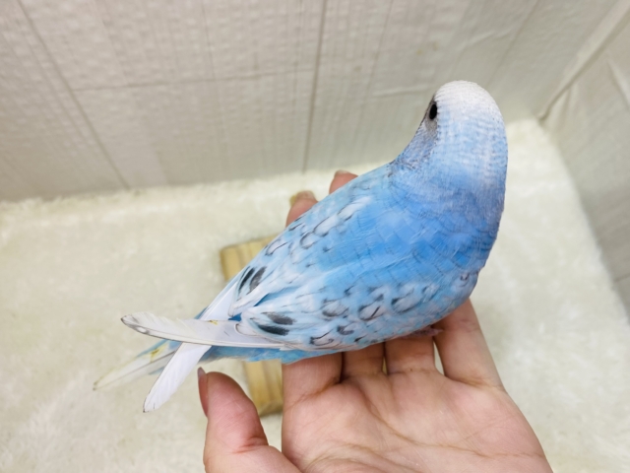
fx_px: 455
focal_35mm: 25
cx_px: 315
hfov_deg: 69.4
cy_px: 236
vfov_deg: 54.9
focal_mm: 4.25
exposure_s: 1/100
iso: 64
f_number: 1.8
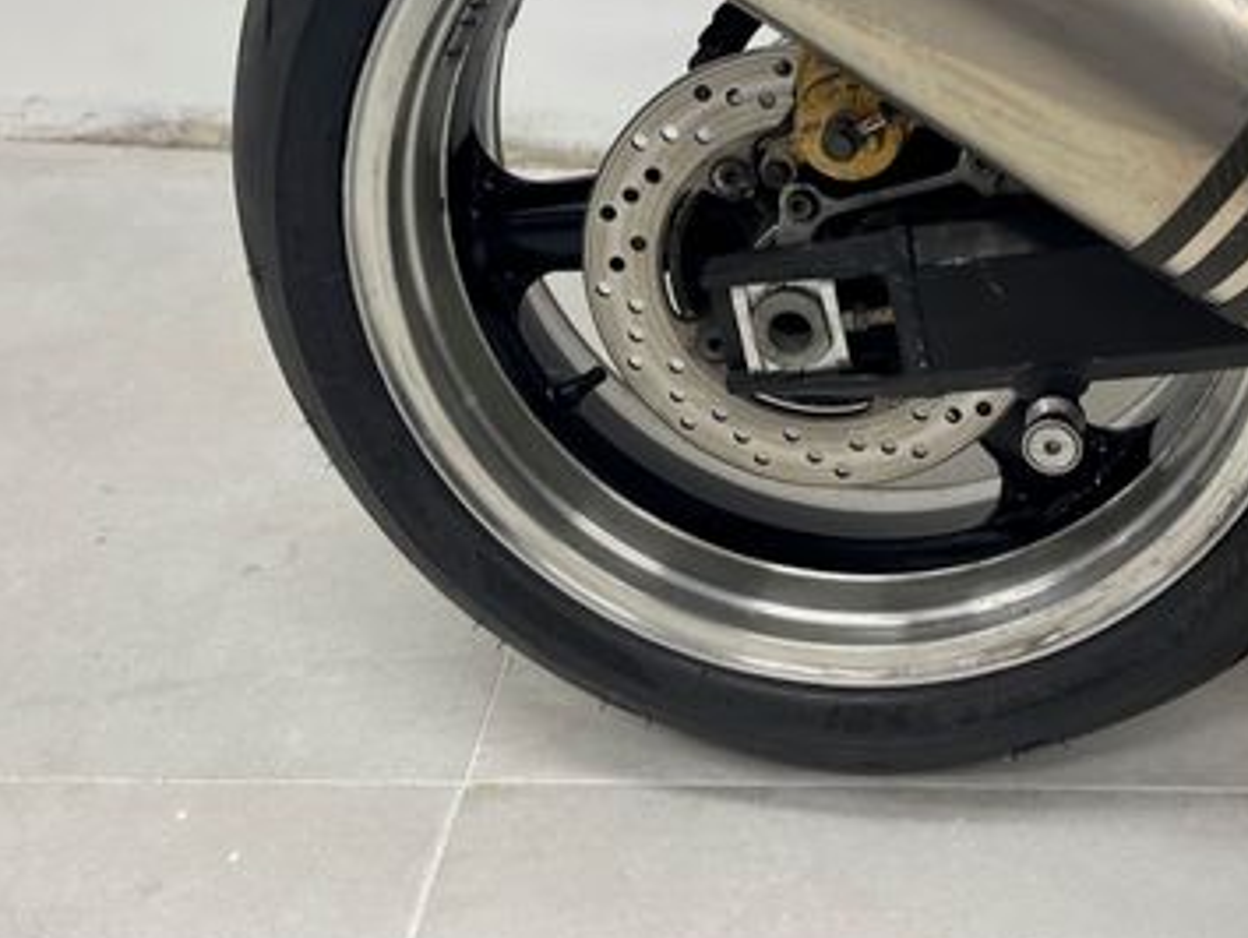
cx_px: 839
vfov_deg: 29.9
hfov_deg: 39.9
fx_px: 1696
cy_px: 141
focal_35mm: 47
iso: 100
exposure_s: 1/100
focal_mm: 5.1
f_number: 1.6
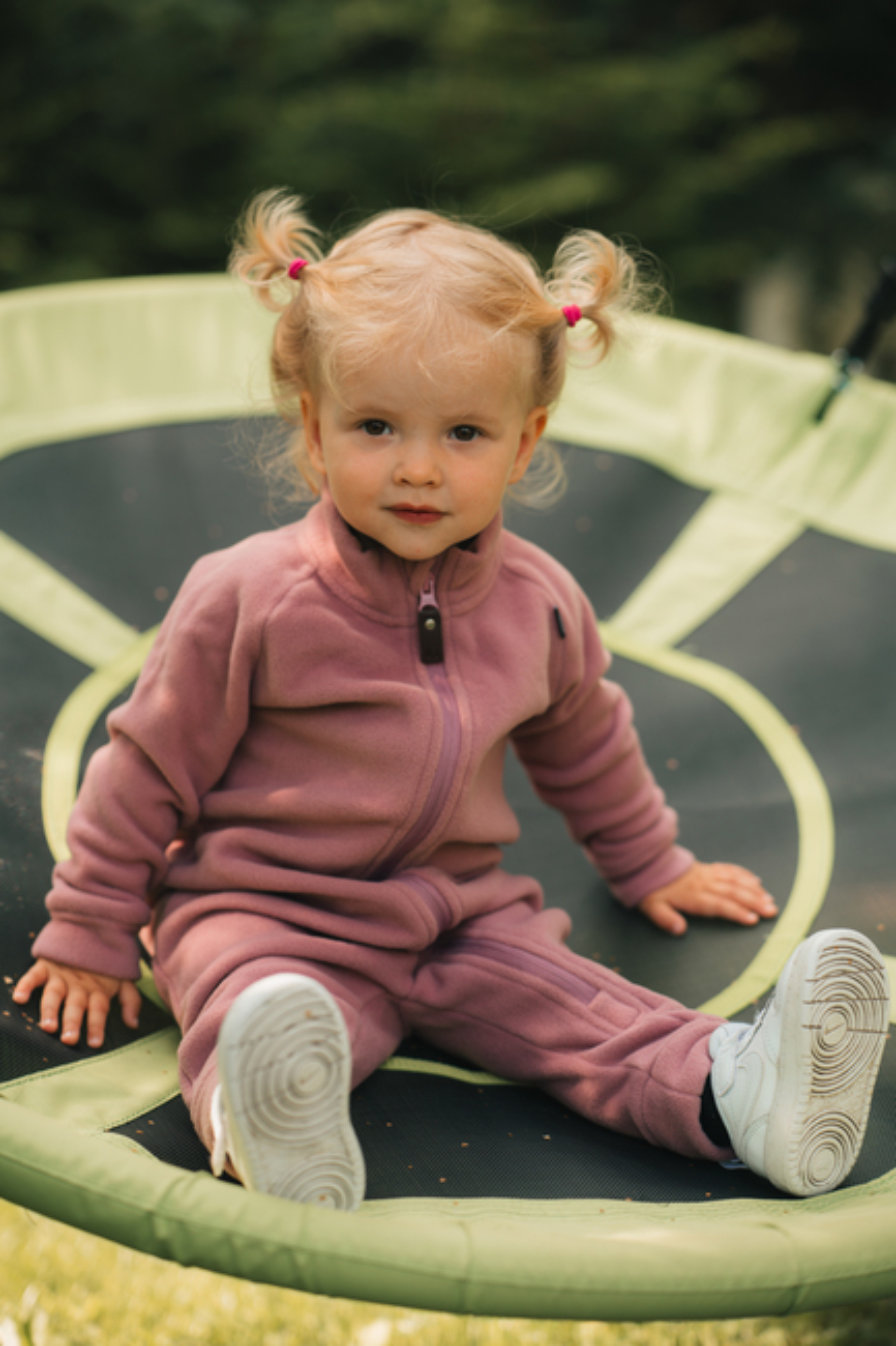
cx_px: 448
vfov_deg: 23.9
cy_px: 673
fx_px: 3175
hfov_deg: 16.1
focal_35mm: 85
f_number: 2.5
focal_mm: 85
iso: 100
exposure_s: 1/320
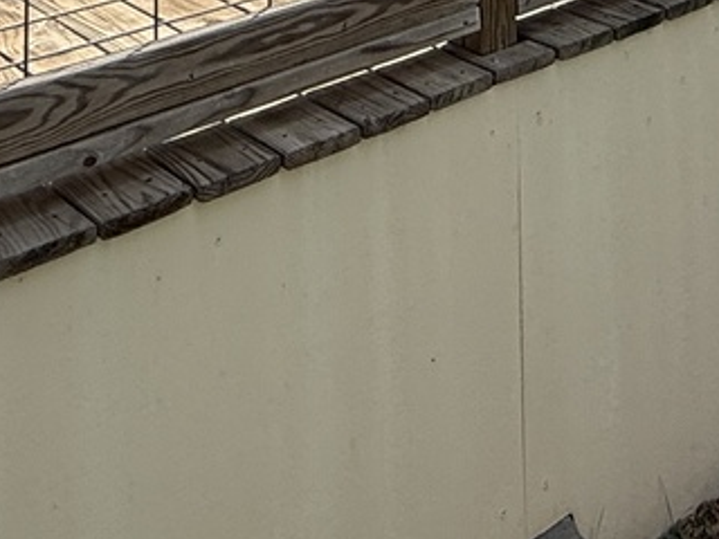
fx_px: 1309
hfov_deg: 30.7
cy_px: -584
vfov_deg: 16.6
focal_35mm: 63
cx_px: 384
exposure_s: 1/2841
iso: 50
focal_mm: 2.22
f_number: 2.2
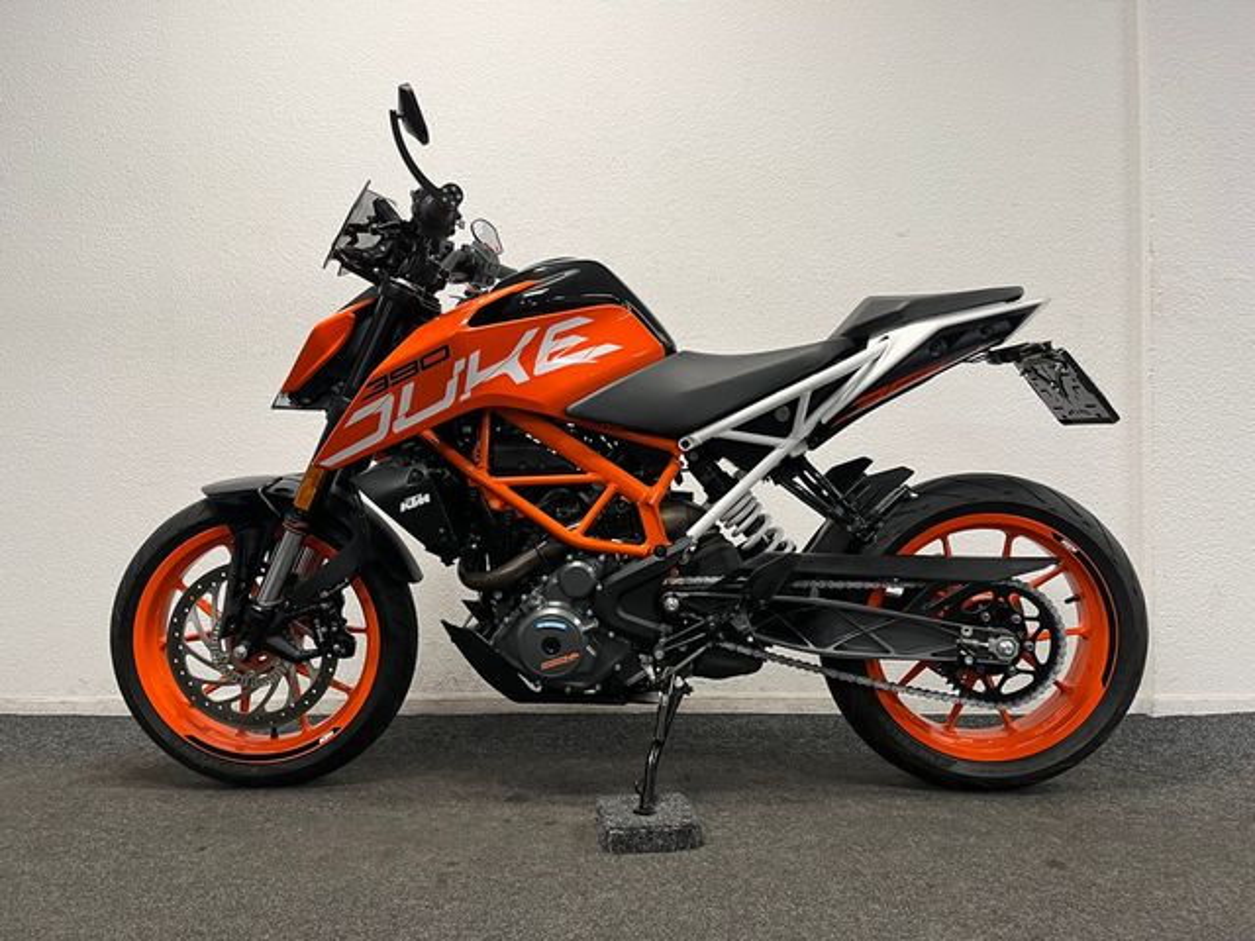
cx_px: 628
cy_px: 470
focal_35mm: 26
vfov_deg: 53.1
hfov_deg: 67.3
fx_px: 943
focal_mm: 5.1
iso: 80
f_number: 1.6
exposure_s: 1/50
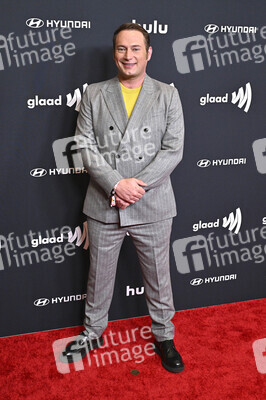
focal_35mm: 44
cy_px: 200
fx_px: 488
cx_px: 133
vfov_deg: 44.5
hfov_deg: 30.5
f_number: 5.6
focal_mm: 44
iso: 4000
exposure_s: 1/250
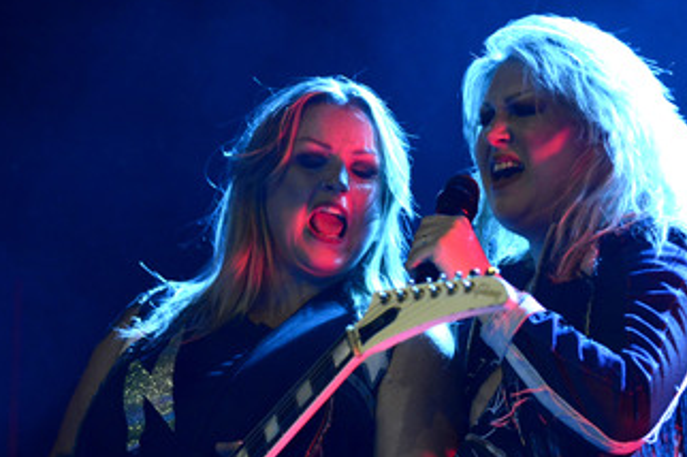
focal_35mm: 143
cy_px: 288
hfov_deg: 14.4
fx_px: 2726
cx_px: 419
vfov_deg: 9.6
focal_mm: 102
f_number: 2.8
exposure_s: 1/200
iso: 2000
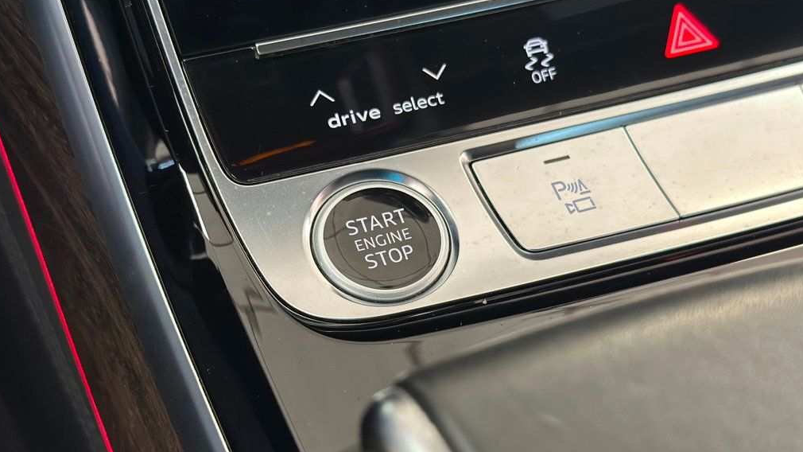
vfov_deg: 22.6
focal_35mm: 53
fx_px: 1128
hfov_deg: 39.2
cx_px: 399
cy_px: 262
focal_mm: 6.86
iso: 250
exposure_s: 1/60
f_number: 1.78
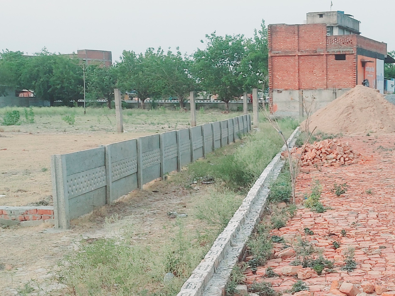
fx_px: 673
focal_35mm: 59
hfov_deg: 31.4
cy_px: 212
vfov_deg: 24.6
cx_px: 345
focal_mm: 5.23
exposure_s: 1/50
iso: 40
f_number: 1.8
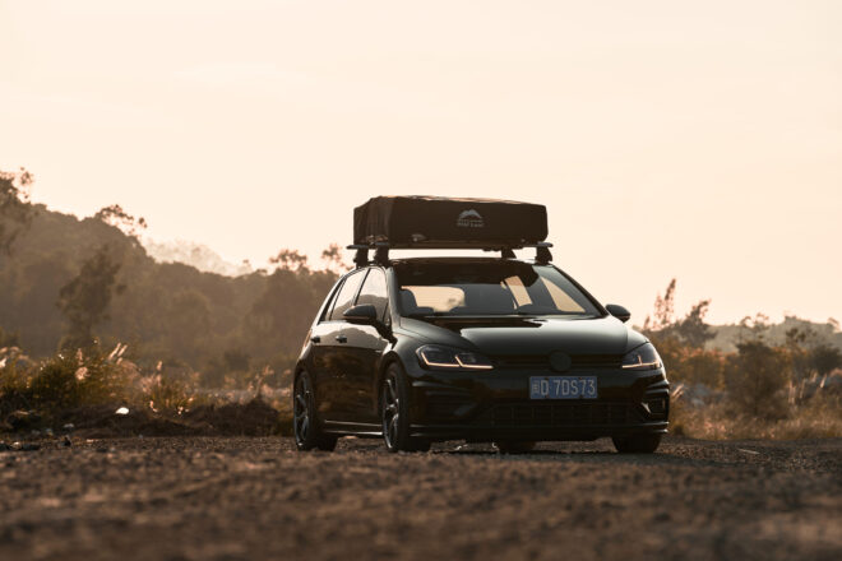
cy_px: 280
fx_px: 2806
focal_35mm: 120
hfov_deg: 17.1
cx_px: 421
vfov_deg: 11.4
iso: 100
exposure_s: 1/1600
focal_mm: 120
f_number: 4.5
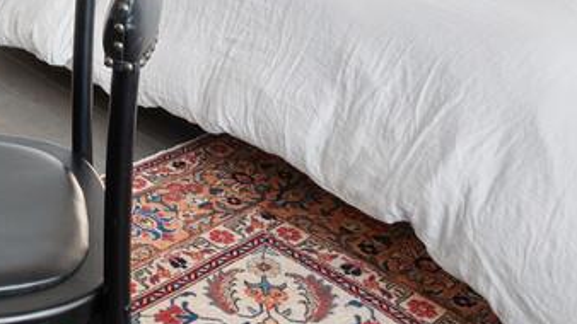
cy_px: -338
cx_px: 0
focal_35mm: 65
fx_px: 994
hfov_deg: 30.1
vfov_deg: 14.9
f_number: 11
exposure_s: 2.5
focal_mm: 14
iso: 250
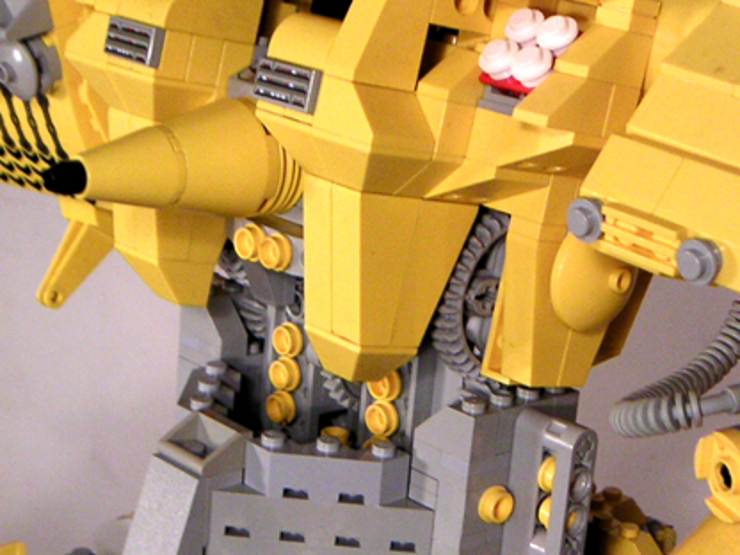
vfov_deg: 19.1
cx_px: 466
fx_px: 1646
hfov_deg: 25.3
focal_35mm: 77
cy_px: 281
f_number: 2.8
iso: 80
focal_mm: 6.3
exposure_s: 1/45
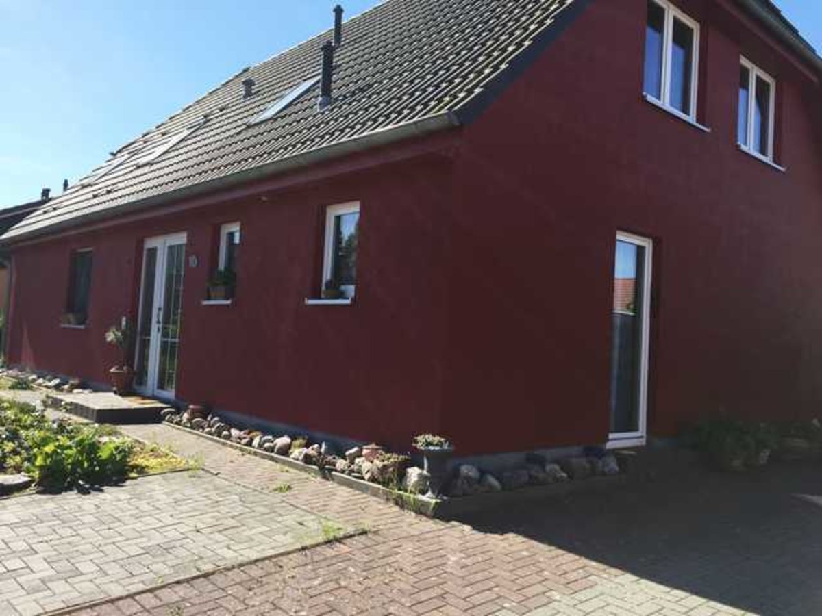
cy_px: 308
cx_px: 411
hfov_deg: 61.7
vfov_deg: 48.2
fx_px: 689
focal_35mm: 29
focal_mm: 4.15
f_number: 2.2
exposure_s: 1/1199
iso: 32
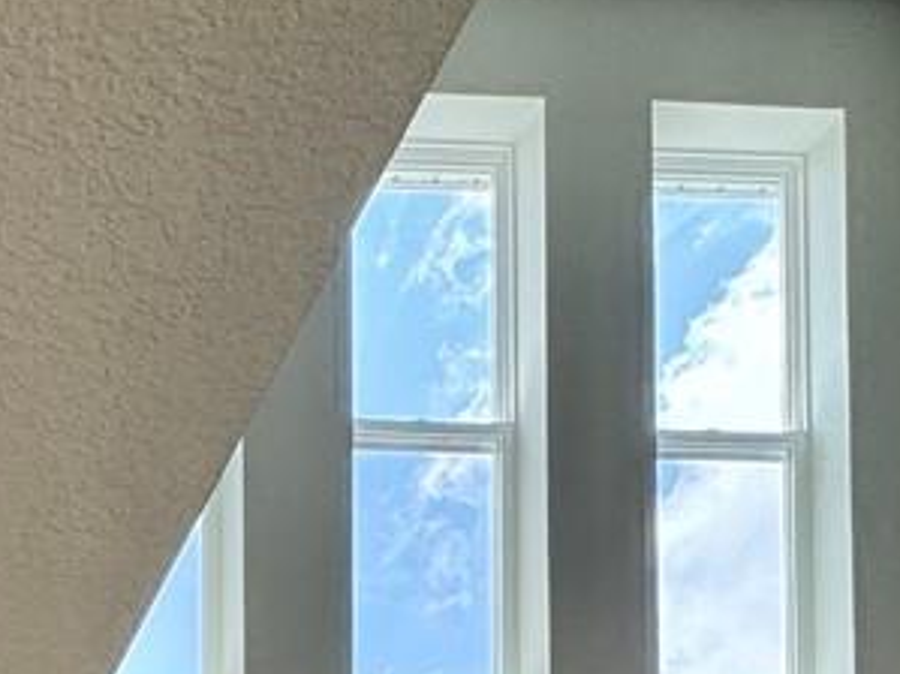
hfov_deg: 22.7
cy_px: 1495
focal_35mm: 75
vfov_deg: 14.6
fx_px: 1949
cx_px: -328
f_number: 2.2
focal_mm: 2.22
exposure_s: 1/174
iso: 40
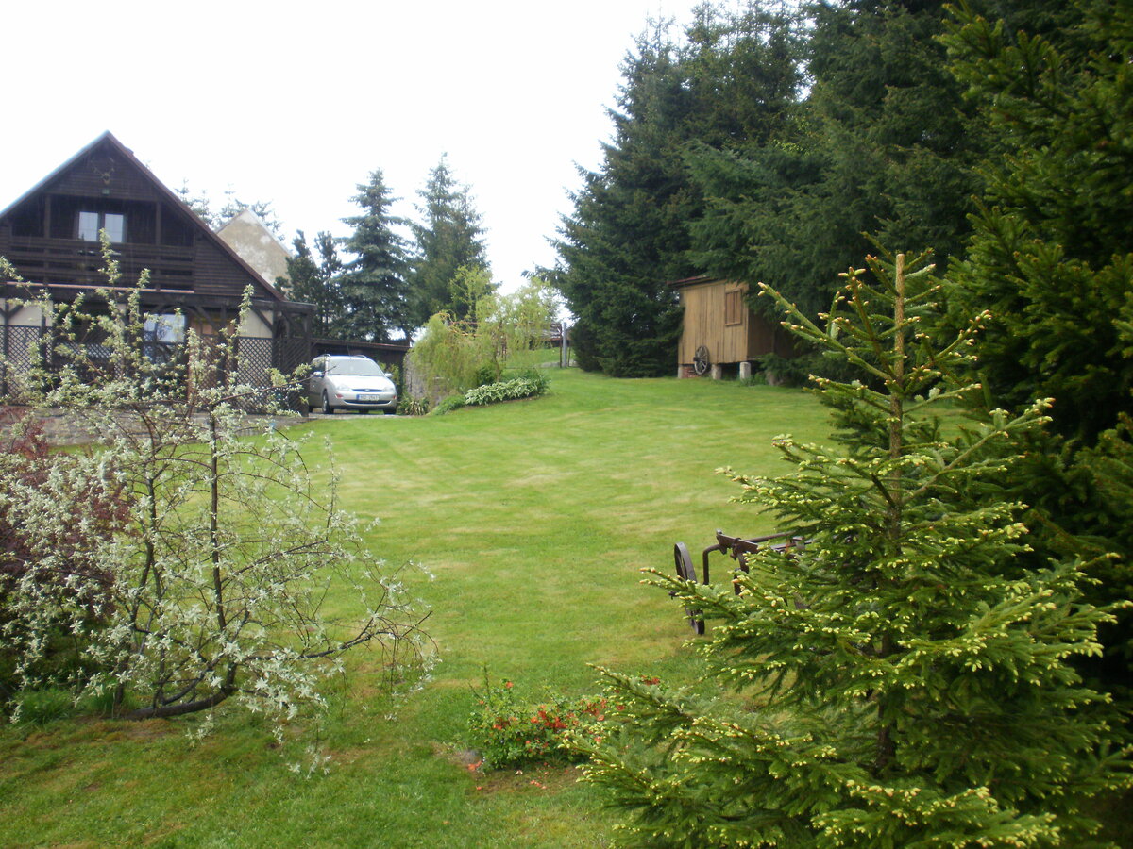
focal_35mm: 36
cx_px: 566
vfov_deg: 39.7
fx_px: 1178
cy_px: 424
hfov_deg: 51.4
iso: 100
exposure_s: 1/80
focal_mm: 6.3
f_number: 3.5
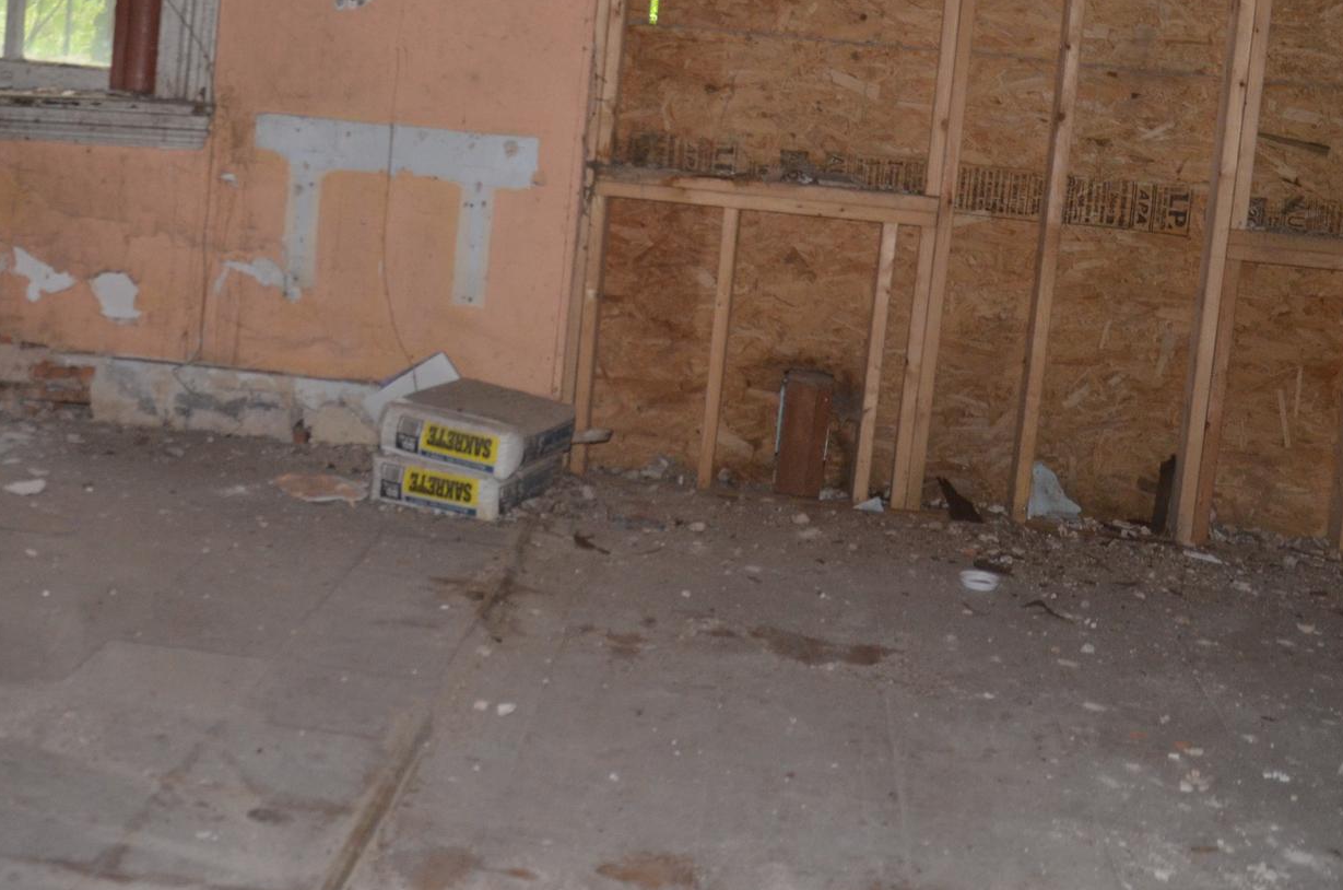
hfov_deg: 36.1
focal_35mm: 55
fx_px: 2048
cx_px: 500
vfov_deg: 24.1
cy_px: 171
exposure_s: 1/60
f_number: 4
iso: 800
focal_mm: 22
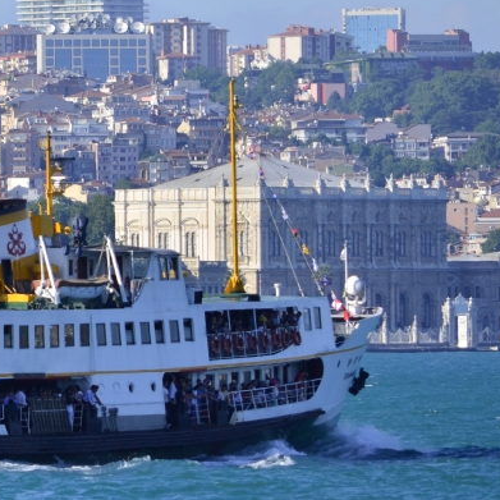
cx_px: 22
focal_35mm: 599
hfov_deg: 2.9
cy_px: 271
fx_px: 9789
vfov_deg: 2.9
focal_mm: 180
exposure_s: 1/1250
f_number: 5
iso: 140
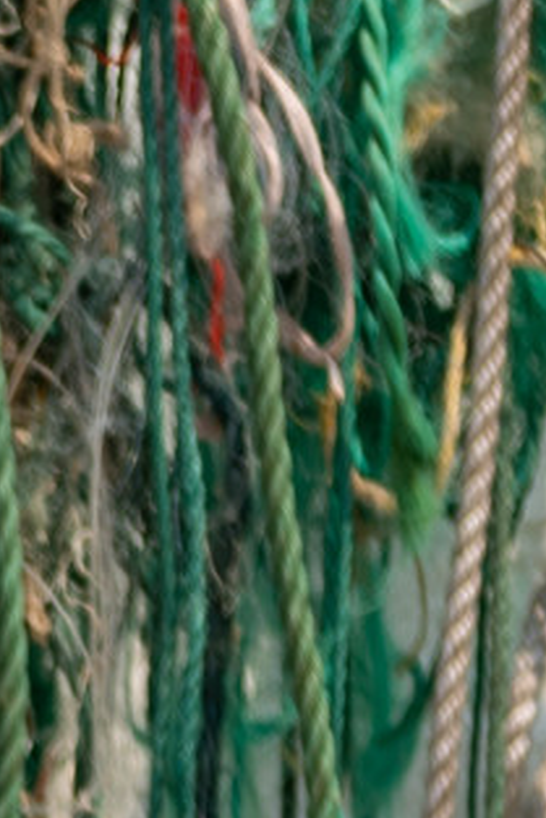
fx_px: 7658
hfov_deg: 4.0
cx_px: -551
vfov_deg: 6.0
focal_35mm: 337
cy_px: 1597
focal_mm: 55
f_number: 2.8
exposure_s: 1/3200
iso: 100
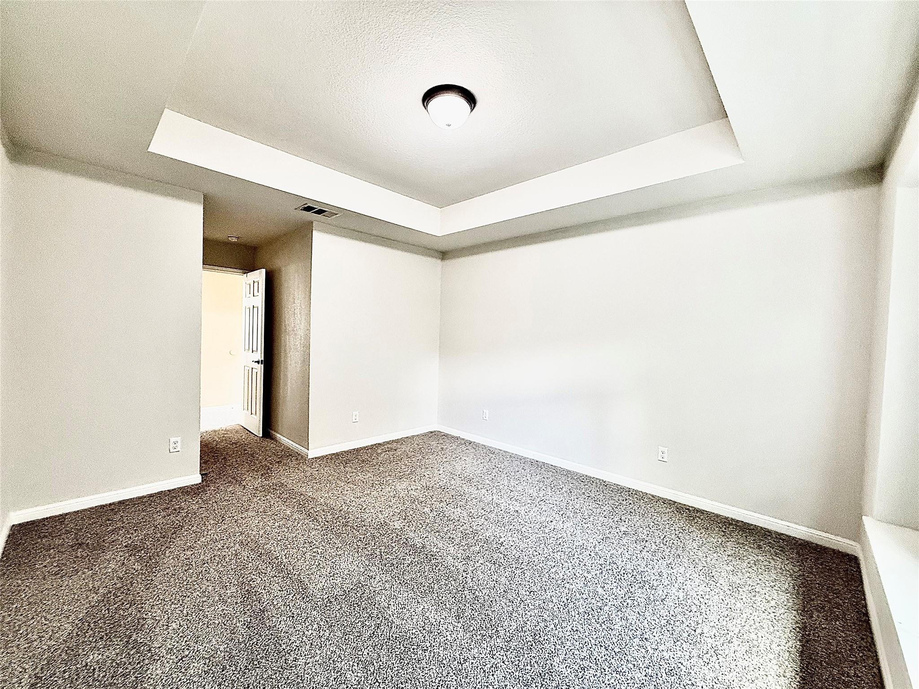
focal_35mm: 14
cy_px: 344
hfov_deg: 102.1
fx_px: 372
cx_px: 460
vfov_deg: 85.7
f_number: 2.2
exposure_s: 1/60
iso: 400
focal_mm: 2.22
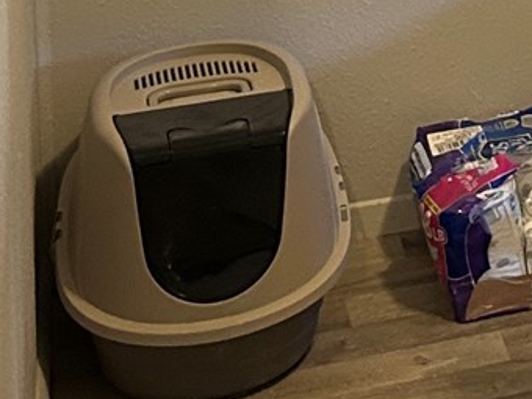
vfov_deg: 9.2
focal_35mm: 147
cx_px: 1163
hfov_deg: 11.6
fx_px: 2259
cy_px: -507
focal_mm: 5.7
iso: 250
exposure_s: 1/60
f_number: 1.5
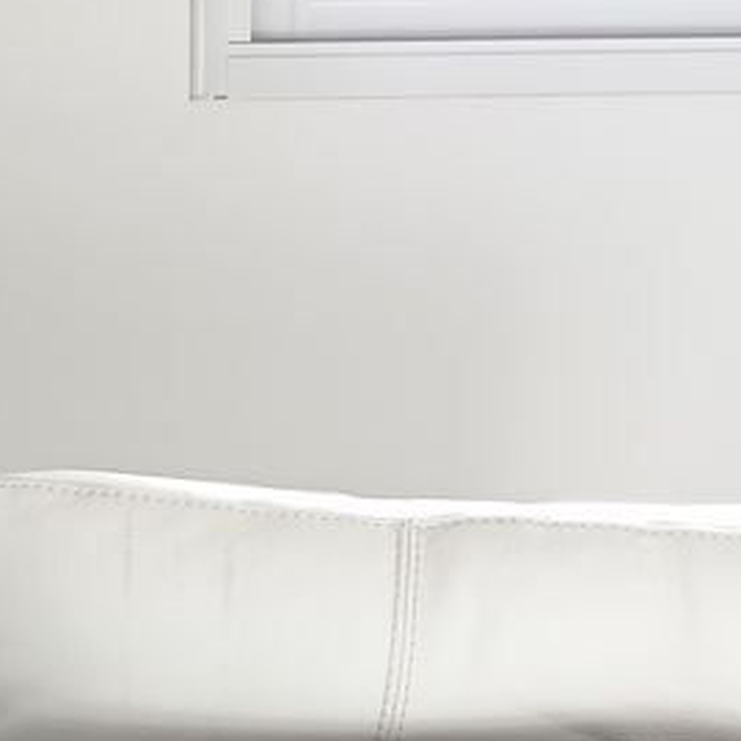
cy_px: 901
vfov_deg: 17.9
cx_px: 41
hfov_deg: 18.5
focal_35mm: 92
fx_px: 2228
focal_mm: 4.74
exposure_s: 1/201
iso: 103
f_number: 1.79
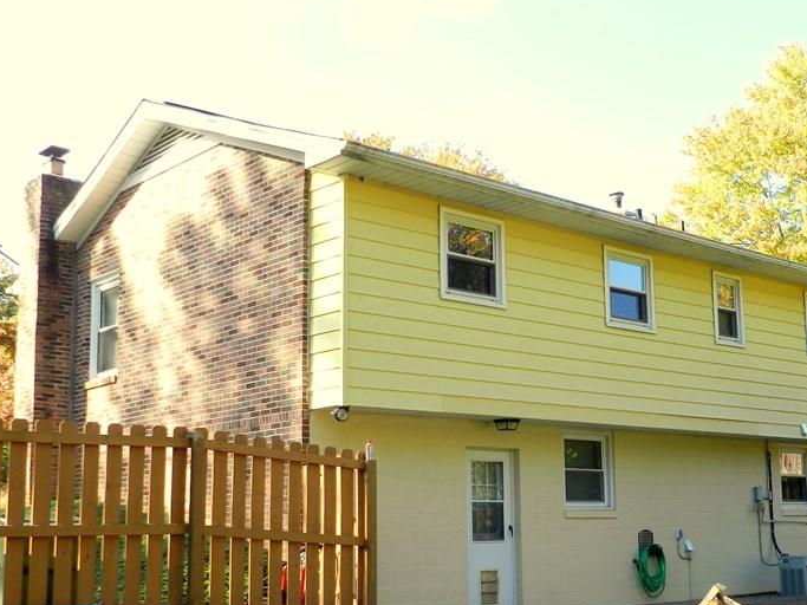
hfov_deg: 39.4
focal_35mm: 48
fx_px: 1119
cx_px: 513
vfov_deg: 30.2
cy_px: 363
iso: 160
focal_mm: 5.6
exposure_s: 1/320
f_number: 3.7
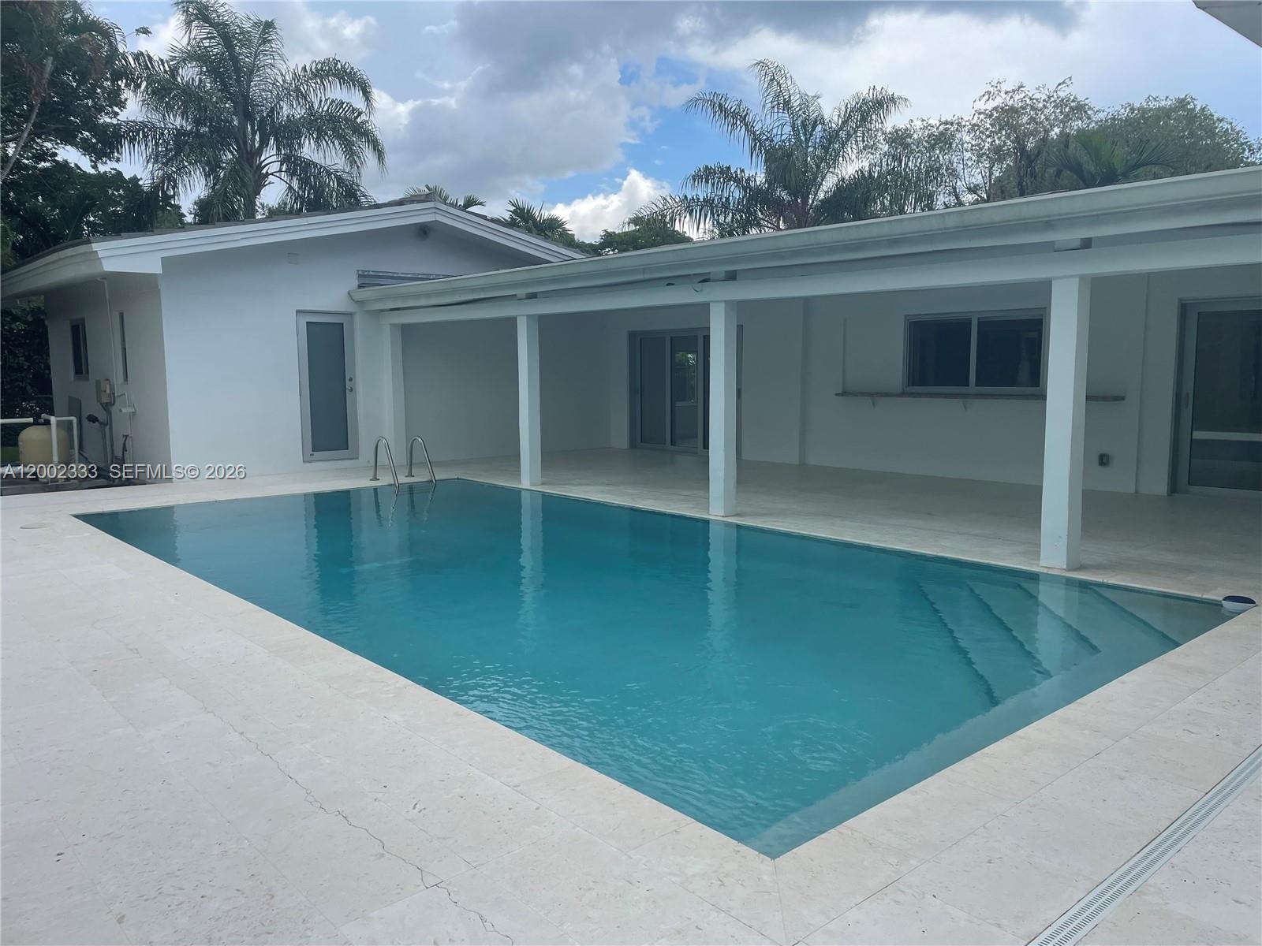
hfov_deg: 67.3
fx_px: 948
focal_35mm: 26
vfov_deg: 53.1
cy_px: 473
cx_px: 631
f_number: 1.6
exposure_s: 1/2817
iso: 32
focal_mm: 4.2
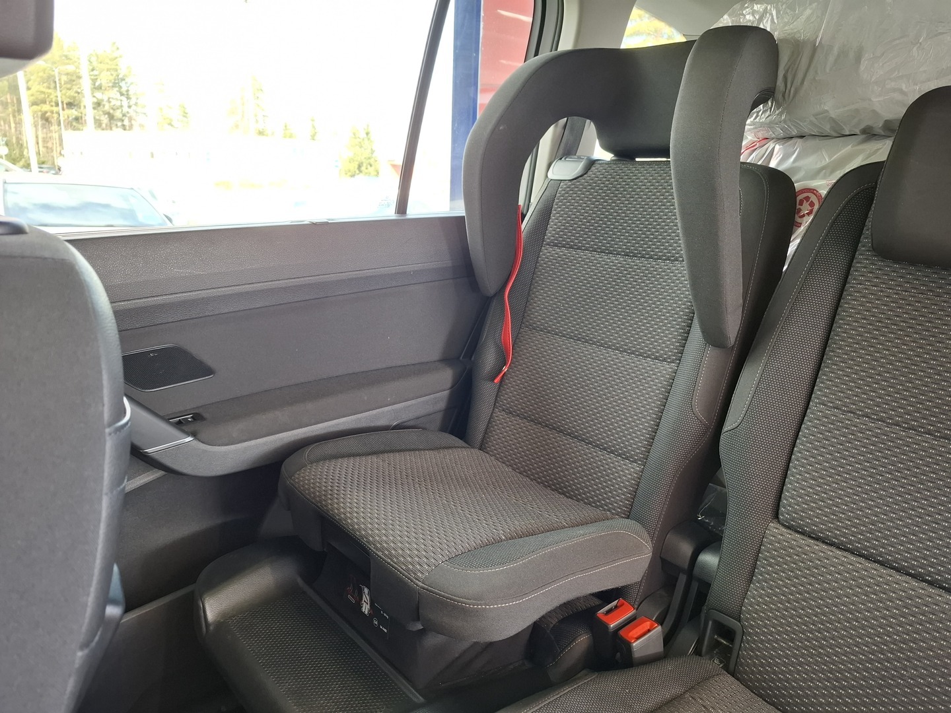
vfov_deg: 58.9
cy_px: 356
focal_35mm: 23
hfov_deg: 73.9
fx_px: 632
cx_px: 476
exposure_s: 1/25
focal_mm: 5.54
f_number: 1.8
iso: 400
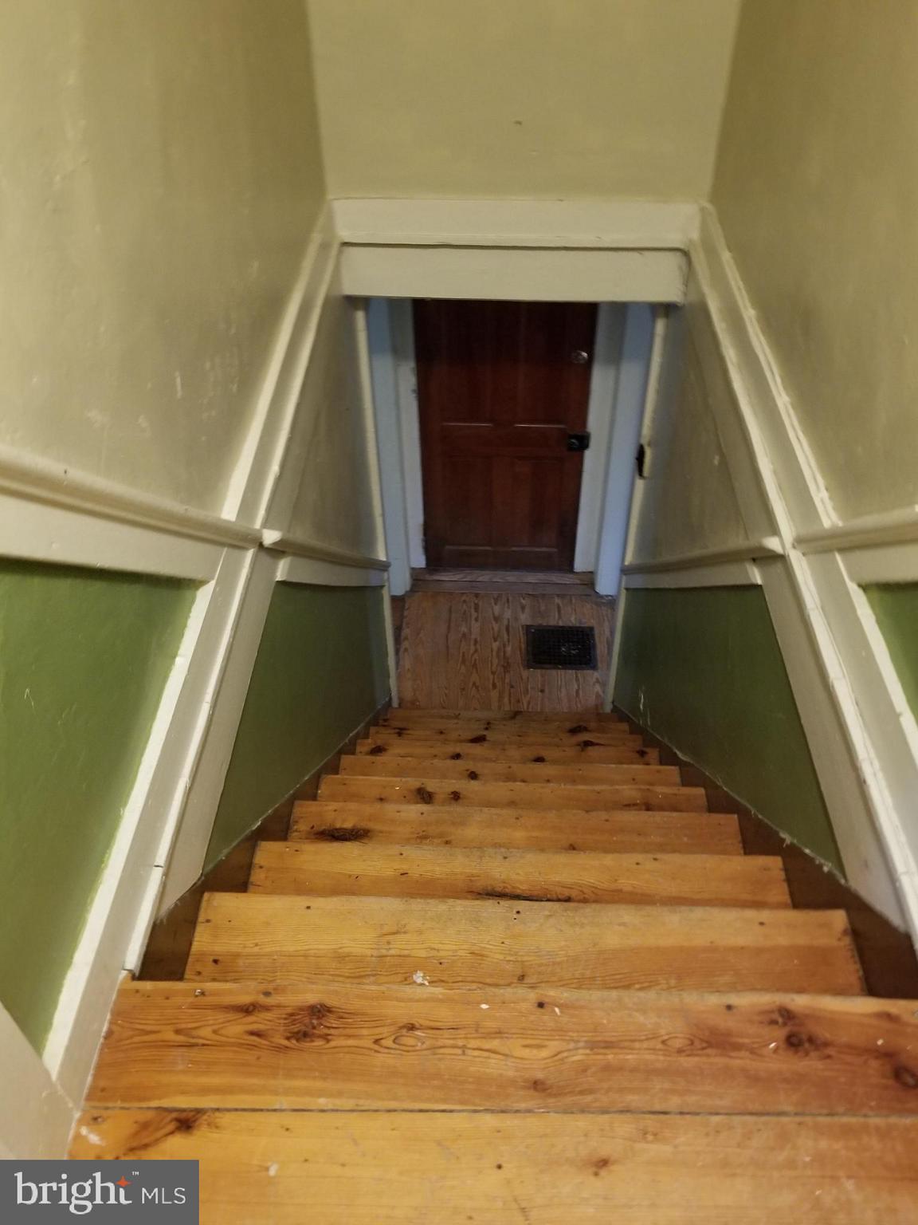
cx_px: 459
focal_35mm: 26
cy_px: 612
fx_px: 919
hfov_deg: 53.1
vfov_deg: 67.3
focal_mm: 4.25
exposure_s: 1/10
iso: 400
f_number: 1.7
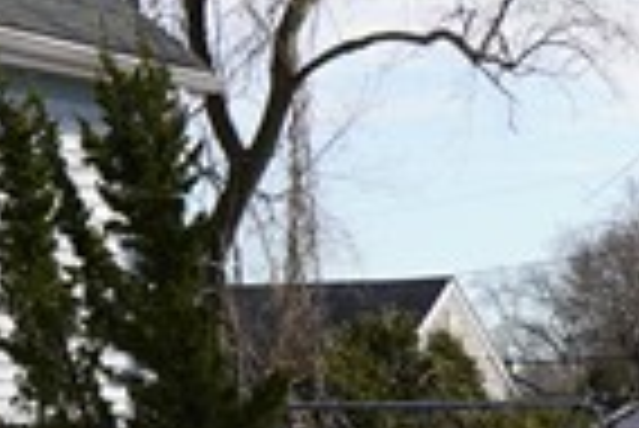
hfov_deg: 11.2
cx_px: 428
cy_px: 617
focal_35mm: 183
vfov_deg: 7.4
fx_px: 3252
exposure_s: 1/500
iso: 100
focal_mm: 16
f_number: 5
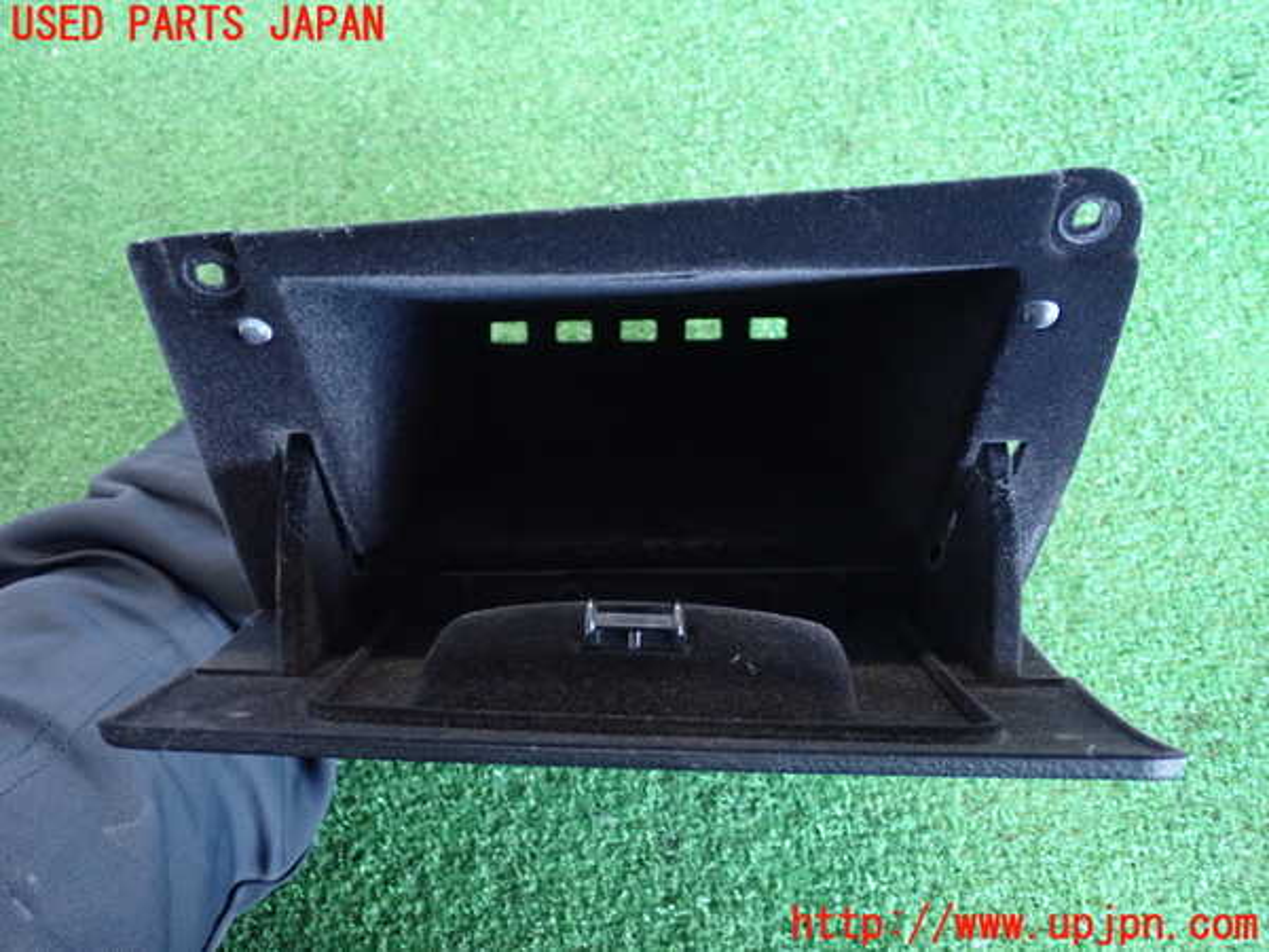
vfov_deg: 37.7
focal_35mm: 38
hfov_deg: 49.0
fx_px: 1393
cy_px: 476
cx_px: 634
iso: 800
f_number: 2.7
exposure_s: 1/30
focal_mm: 6.83
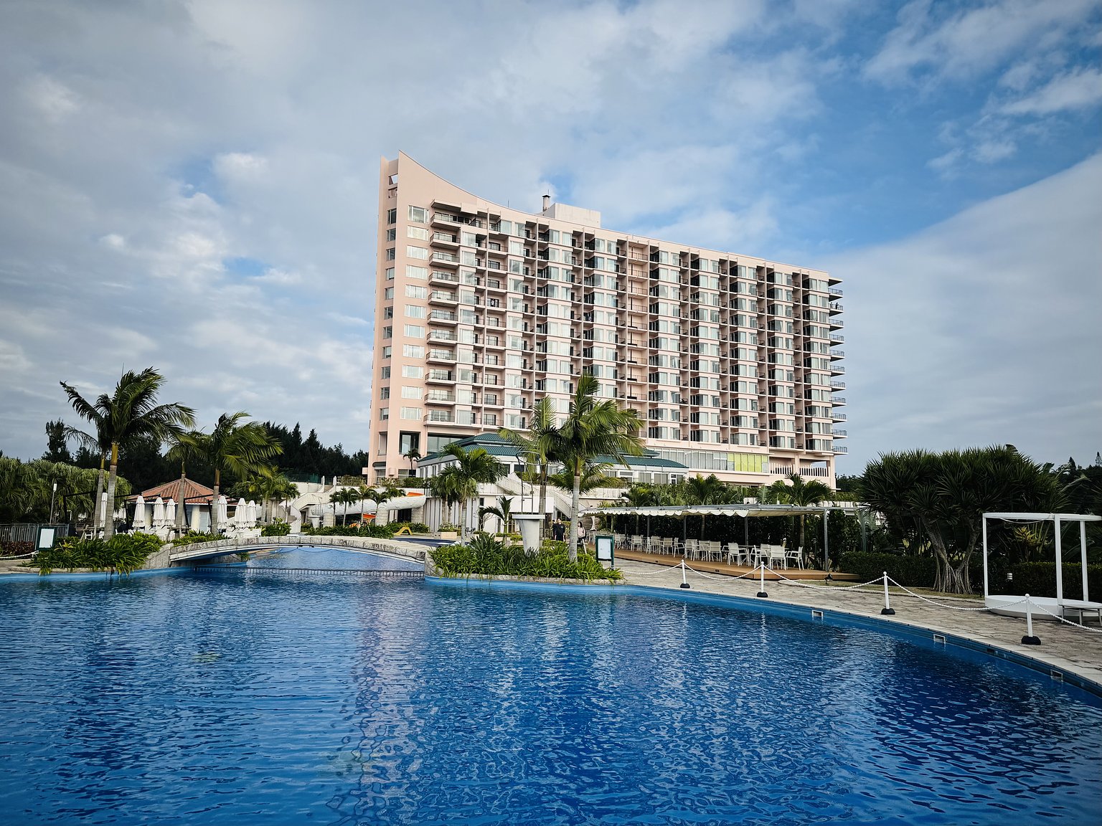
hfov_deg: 71.6
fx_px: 764
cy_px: 413
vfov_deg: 56.8
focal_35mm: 24
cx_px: 551
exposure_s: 1/3597
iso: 80
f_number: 1.78
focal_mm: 6.76
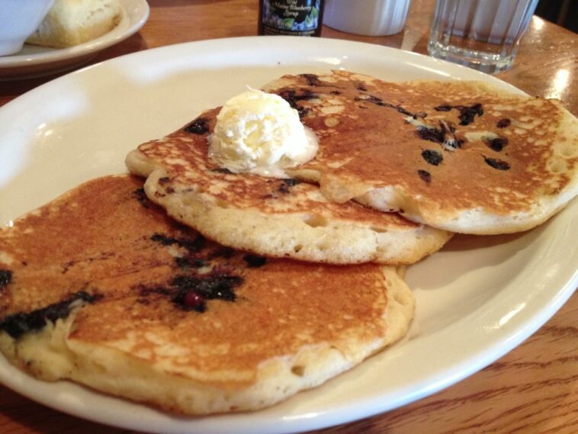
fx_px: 585
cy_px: 217
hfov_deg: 52.6
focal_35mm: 35
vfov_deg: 40.7
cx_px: 289
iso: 200
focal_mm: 4.28
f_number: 2.4
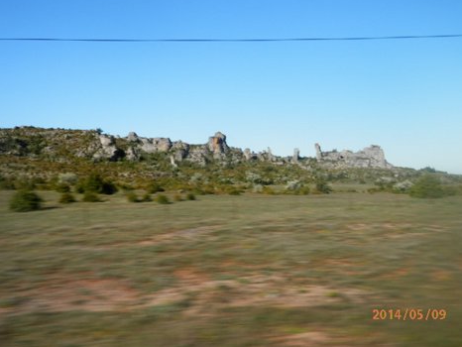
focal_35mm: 35
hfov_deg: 52.6
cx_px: 237
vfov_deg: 40.7
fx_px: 467
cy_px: 174
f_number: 9.8
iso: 80
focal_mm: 6.2
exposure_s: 1/125
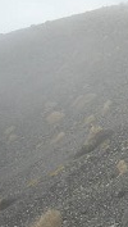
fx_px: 511
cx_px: 227
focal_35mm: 85
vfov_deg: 25.0
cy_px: 114
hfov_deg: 13.0
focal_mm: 7.5
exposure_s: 1/242
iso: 64
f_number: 5.4
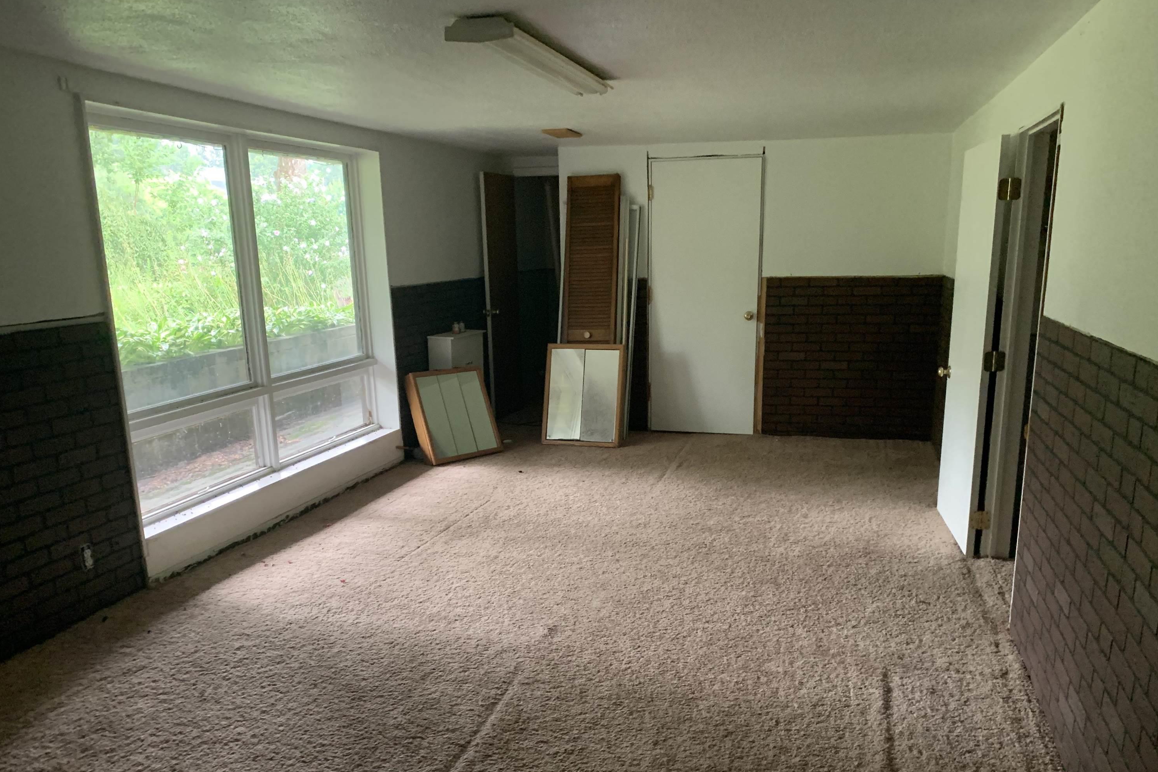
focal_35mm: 28
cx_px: 598
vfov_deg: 46.2
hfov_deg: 65.5
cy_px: 446
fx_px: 901
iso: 400
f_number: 1.8
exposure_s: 1/39
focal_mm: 4.25
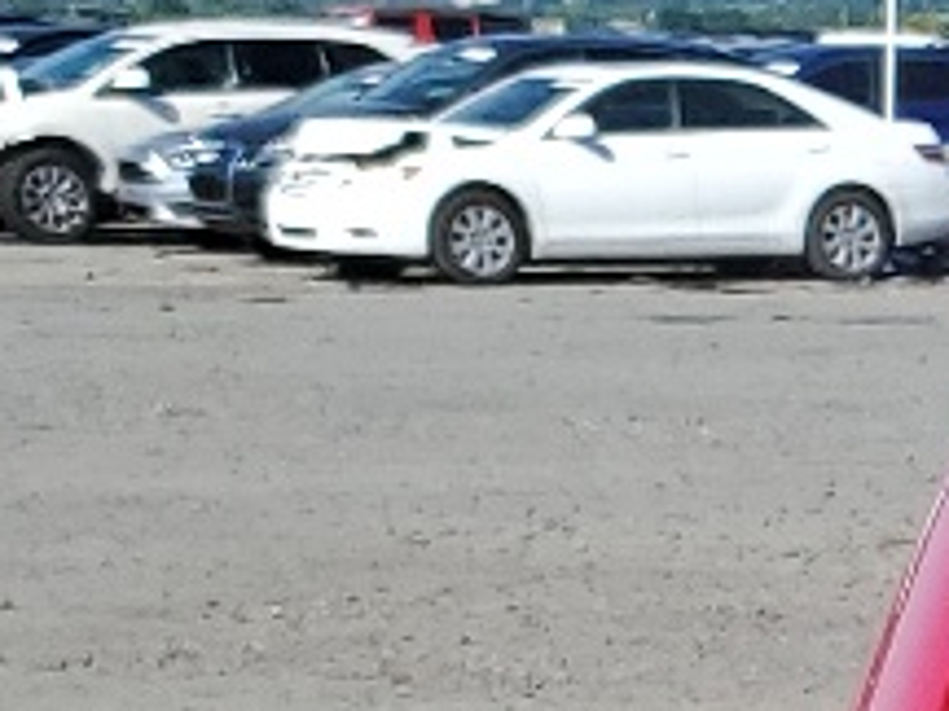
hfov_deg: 9.0
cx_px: 2482
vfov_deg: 7.1
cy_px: 1892
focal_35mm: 193
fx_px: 5291
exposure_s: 1/3333
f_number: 1.5
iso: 50
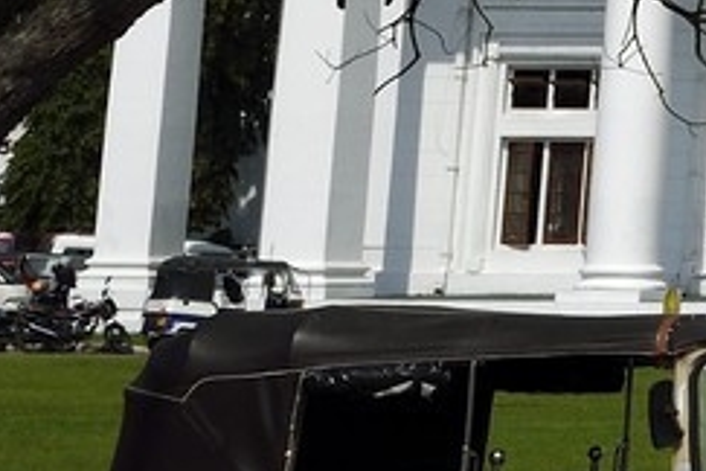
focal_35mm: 171
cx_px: 2214
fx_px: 3353
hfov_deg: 9.2
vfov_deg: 7.9
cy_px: -224
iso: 200
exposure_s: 1/400
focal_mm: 26
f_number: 14
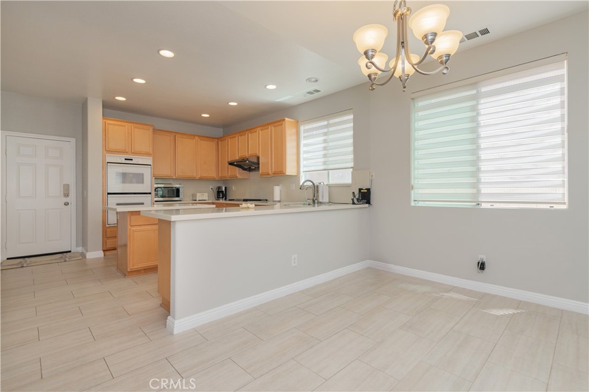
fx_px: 278
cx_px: 294
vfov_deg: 70.3
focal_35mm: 17
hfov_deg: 93.3
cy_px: 196
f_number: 5
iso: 200
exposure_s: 1/100
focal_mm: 17
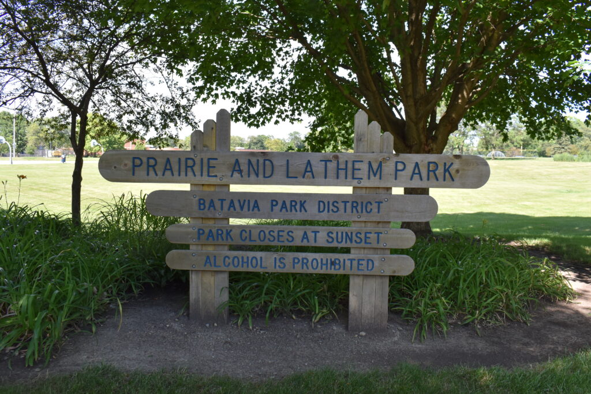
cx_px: 296
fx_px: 517
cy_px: 197
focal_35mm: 32
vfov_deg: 41.7
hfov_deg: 59.5
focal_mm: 21
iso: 360
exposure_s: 1/250
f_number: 8
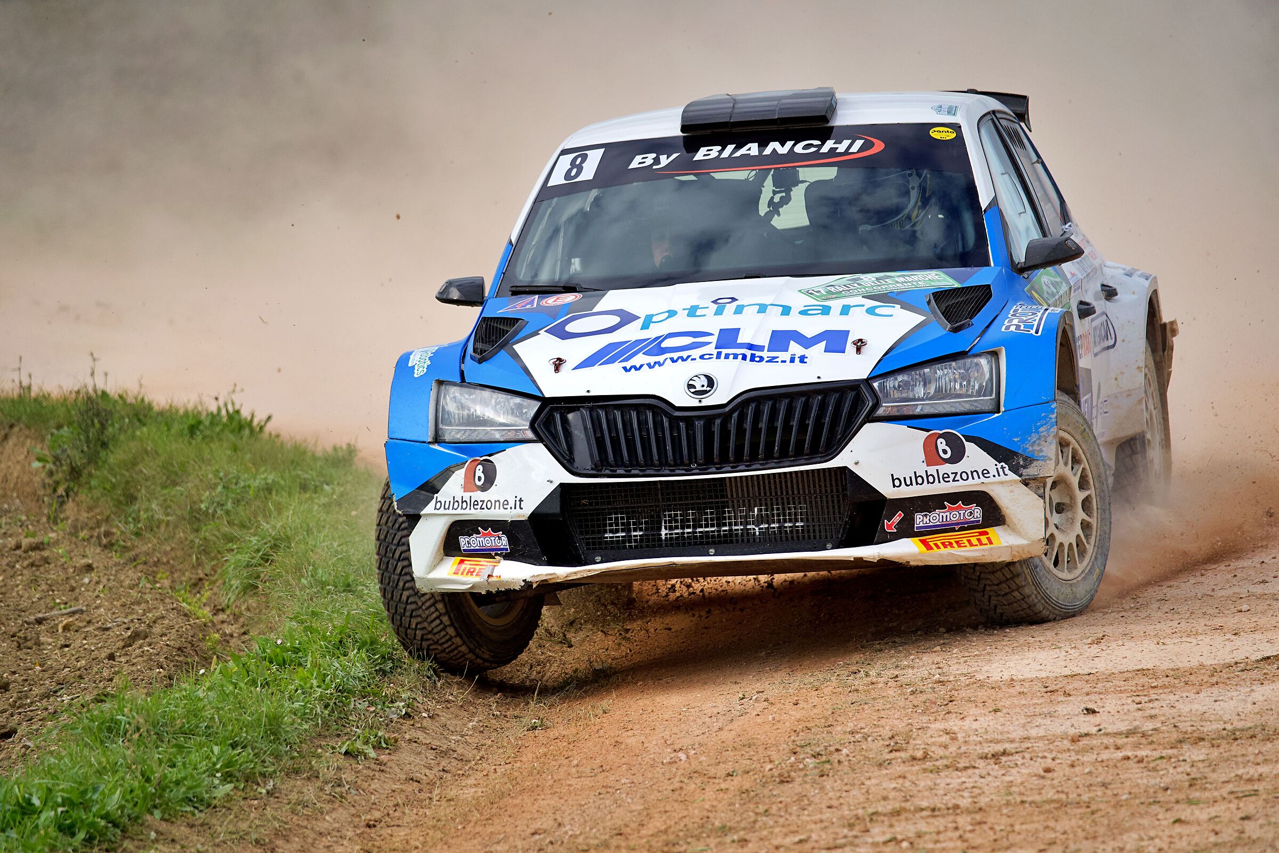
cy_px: 426
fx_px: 12231
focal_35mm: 344
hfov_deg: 6.0
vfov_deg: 4.0
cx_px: 640
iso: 1250
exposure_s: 1/3200
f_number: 6.3
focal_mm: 344.3
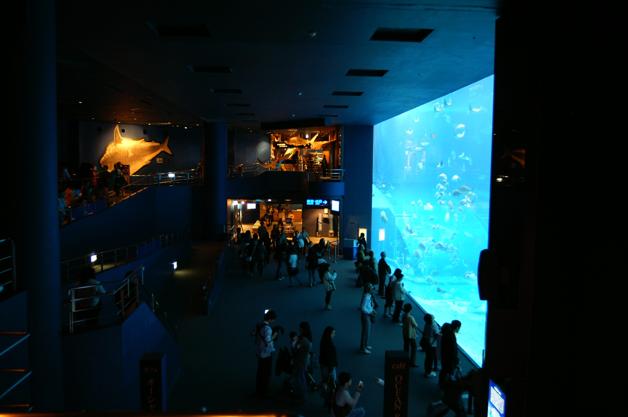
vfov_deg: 43.5
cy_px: 208
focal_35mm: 30
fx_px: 523
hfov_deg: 62.0
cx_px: 314
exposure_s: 1/10
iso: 400
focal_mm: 20
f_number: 3.5
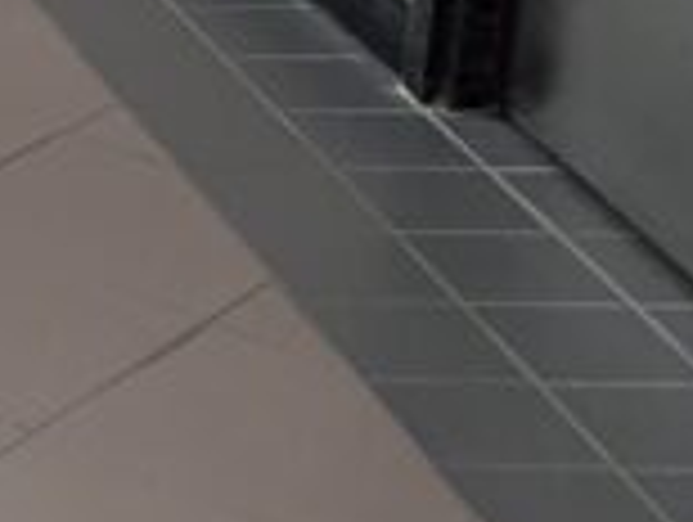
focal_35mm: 160
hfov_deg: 10.1
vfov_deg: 9.0
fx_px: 3208
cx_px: -1192
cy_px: -358
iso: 376
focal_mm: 6.81
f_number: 1.85
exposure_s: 1/120
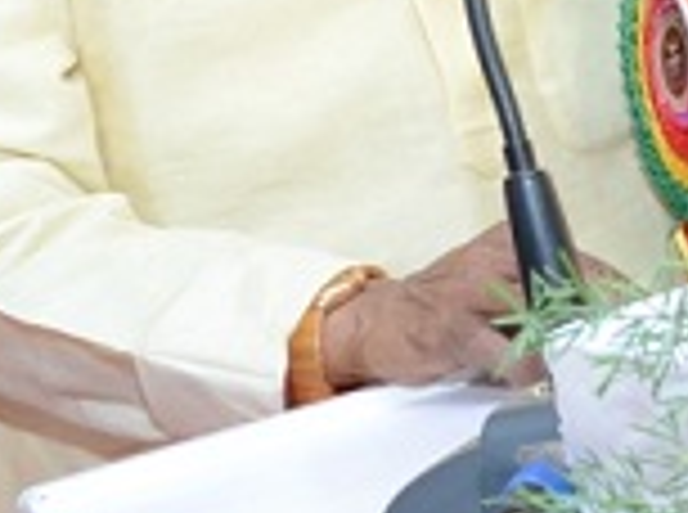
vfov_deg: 8.2
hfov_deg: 10.8
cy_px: -324
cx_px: 1097
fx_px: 3477
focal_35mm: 175
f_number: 8
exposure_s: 1/125
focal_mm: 25
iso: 2000
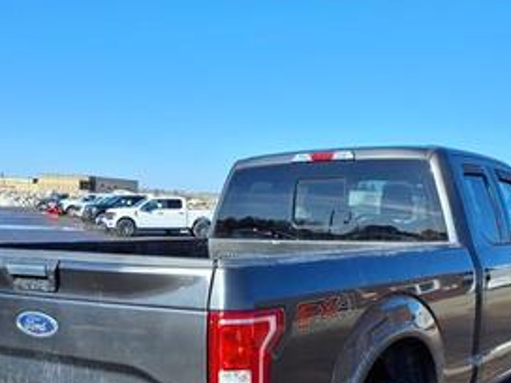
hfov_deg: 38.2
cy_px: 329
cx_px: 246
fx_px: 738
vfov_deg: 28.2
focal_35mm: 50
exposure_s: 1/1667
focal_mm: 3.58
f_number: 1.9
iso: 40
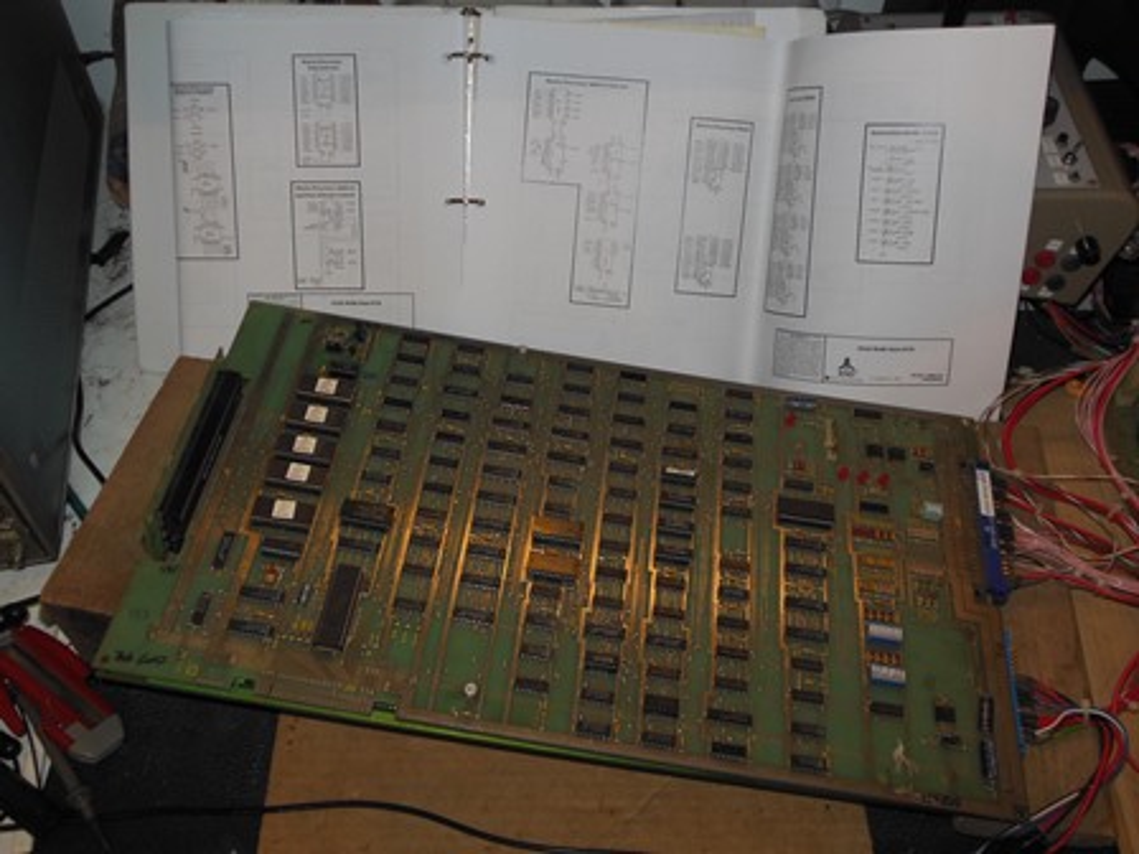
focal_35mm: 29
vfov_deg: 48.2
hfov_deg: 61.7
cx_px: 570
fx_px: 954
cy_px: 427
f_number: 3.3
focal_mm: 5.2
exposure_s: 1/25
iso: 125
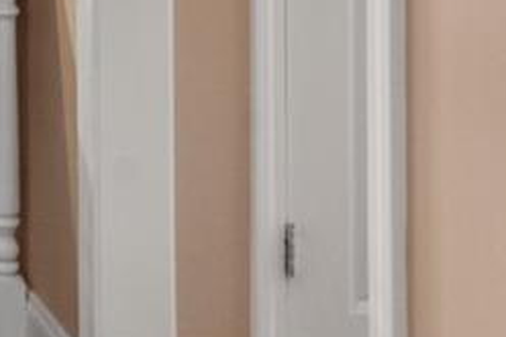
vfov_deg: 13.1
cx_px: -441
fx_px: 1307
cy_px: -284
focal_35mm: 93
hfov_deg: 17.3
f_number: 6.3
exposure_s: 1/13
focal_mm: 22.5
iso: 1250
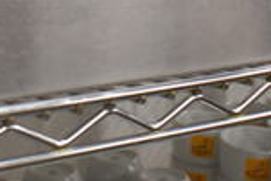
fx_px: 821
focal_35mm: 109
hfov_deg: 18.5
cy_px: -97
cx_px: 36
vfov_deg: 12.0
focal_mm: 18
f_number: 3.5
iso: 1100
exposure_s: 1/125
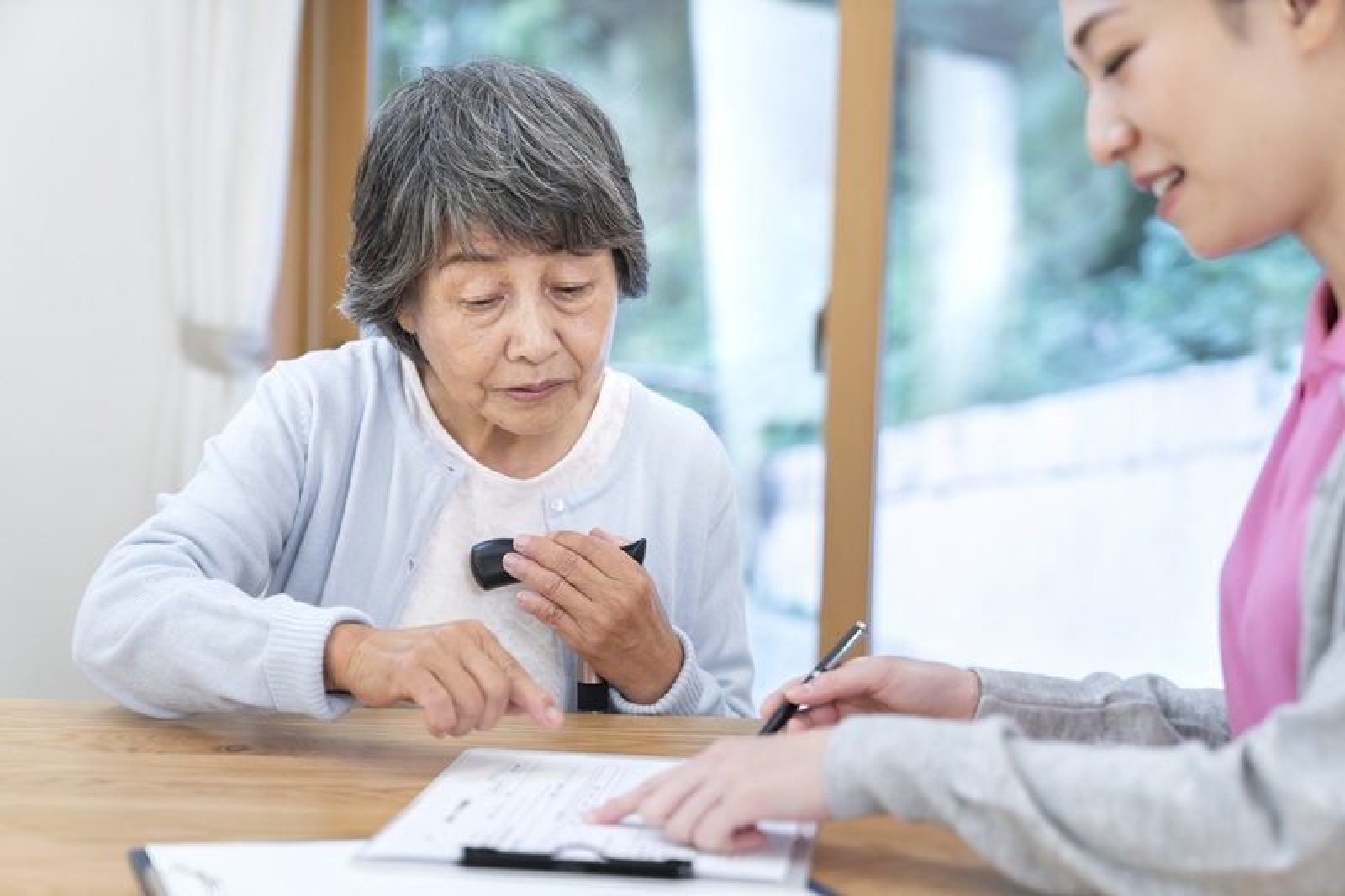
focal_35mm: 60
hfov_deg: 33.4
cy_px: 448
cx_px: 672
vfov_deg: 22.6
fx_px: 2241
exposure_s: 1/160
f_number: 2.8
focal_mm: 60
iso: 800
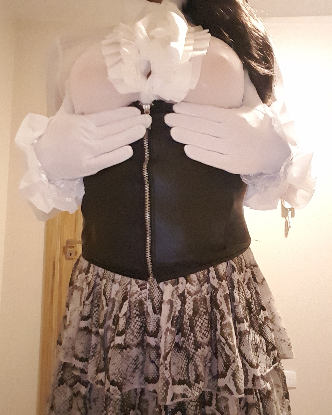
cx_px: 167
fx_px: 270
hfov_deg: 63.1
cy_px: 221
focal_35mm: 22
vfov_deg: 75.0
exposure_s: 1/13
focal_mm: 2.1
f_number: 1.7
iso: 640
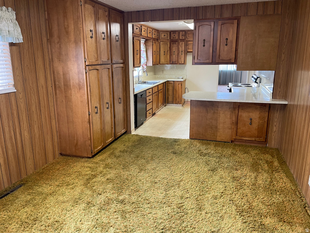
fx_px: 233
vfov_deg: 53.1
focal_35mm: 26
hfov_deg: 67.3
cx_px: 155
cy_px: 116
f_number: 1.6
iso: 100
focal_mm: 4.2
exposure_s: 1/60
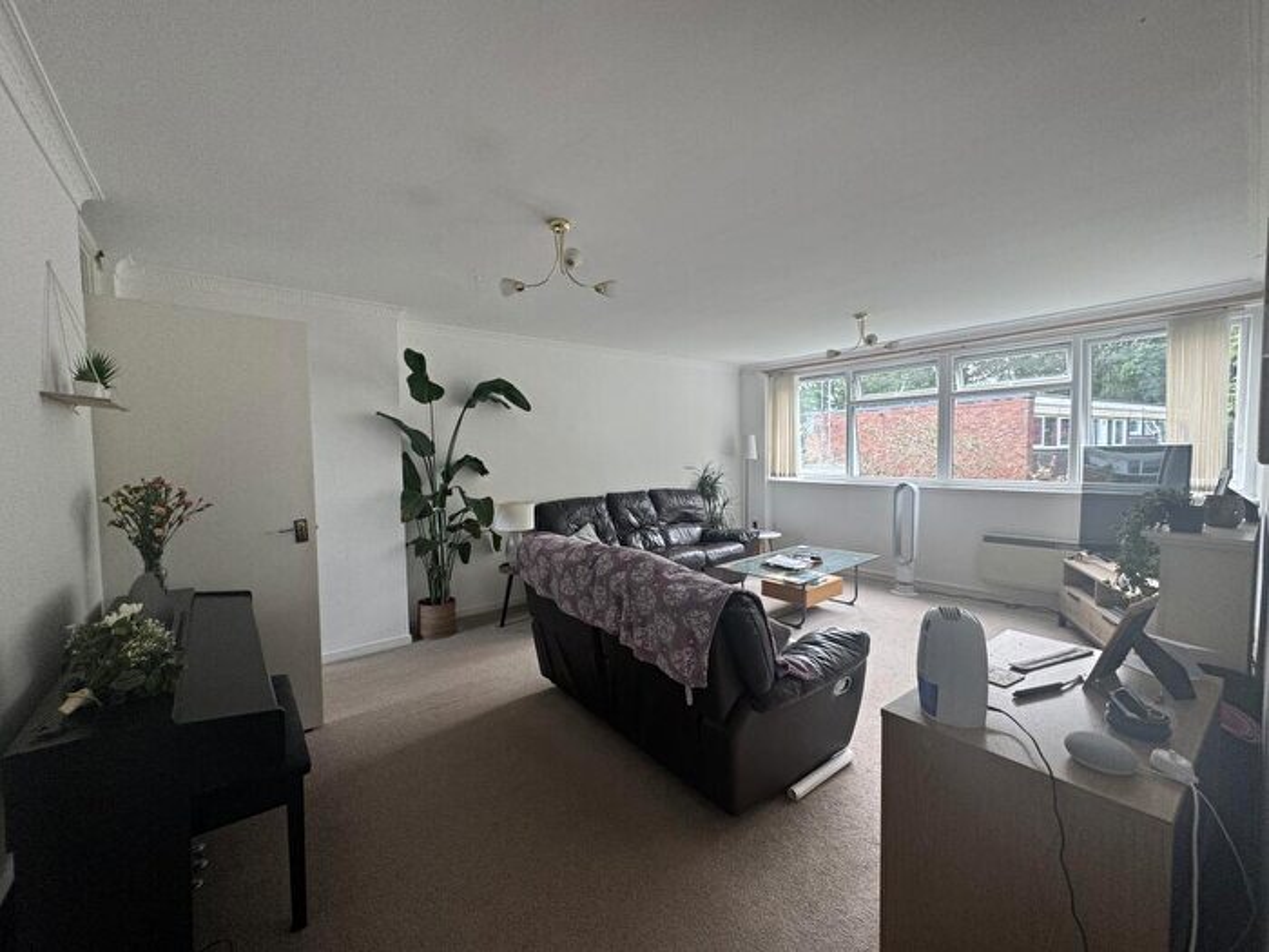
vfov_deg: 85.7
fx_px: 513
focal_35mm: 14
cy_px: 476
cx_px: 634
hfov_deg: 102.1
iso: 100
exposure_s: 1/99
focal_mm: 2.22
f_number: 2.2
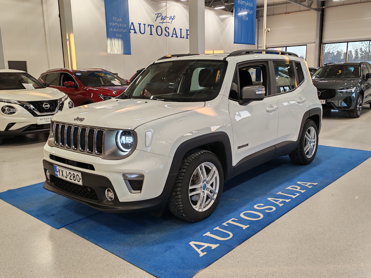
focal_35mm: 33
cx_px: 186
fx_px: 354
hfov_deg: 55.4
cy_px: 139
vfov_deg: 42.9
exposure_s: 1/100
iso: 160
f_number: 1.9
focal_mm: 6.12
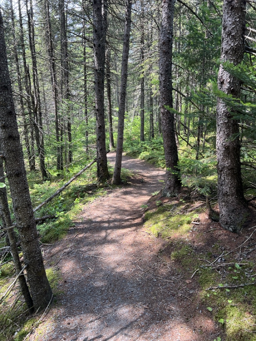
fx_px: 256
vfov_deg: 67.3
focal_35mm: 26
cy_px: 170
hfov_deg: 53.1
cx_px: 128
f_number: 1.5
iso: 50
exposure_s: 1/387
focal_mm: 5.7
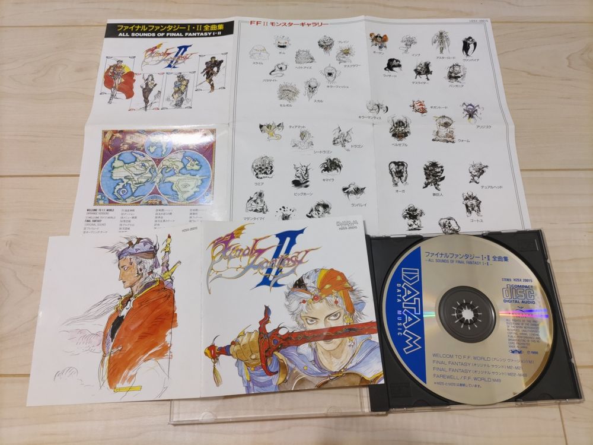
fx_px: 445
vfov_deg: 53.1
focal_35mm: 26
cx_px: 296
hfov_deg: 67.3
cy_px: 222
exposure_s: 1/50
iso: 432
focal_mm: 4.8
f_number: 1.79
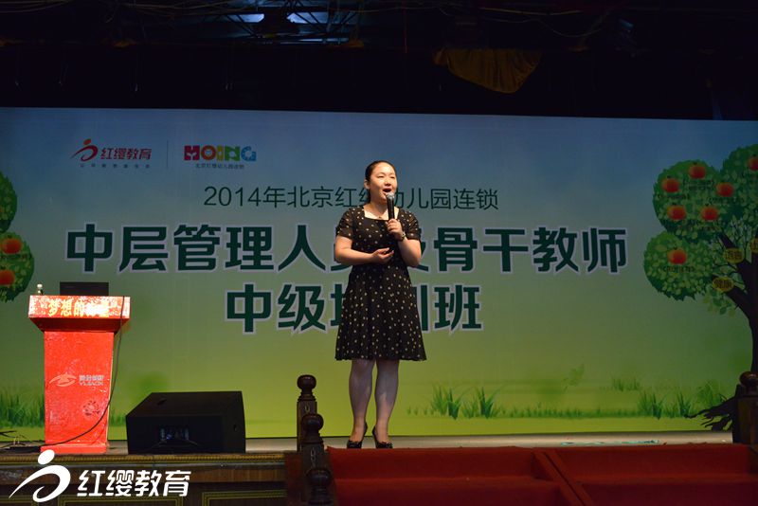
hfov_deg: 43.6
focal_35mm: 45
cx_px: 379
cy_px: 253
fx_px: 948
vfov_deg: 29.9
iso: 3200
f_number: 5.6
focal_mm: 45
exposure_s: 1/100
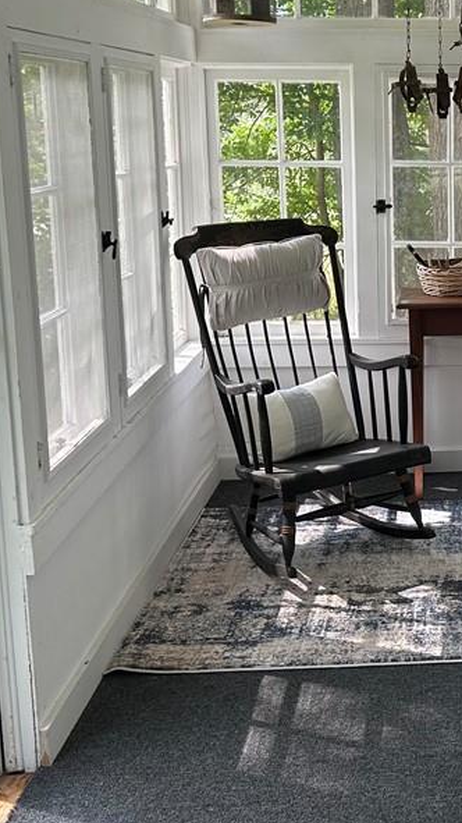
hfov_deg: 23.0
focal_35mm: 49
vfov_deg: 42.0
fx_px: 1068
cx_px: 502
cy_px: 340
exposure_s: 1/306
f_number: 1.5
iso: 50
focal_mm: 5.7
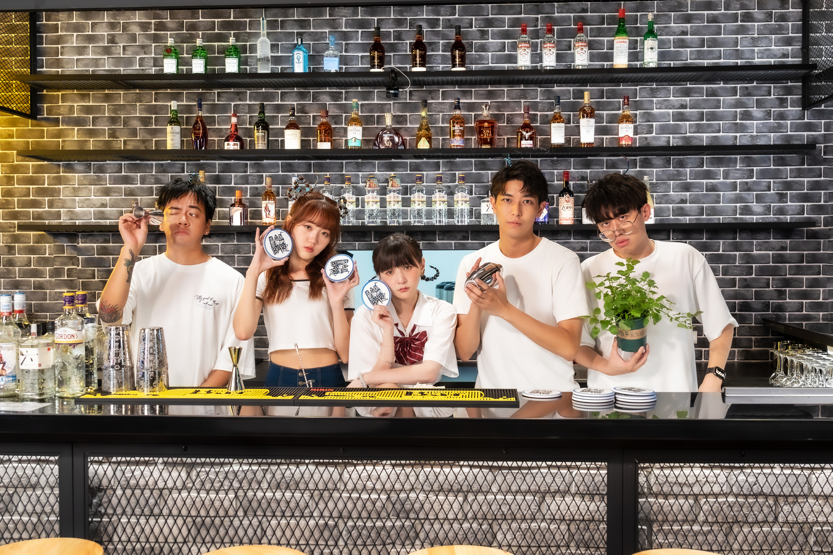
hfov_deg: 49.6
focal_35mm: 39
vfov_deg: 34.2
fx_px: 902
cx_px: 416
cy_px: 278
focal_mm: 26
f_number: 4.5
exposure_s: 1/125
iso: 1000
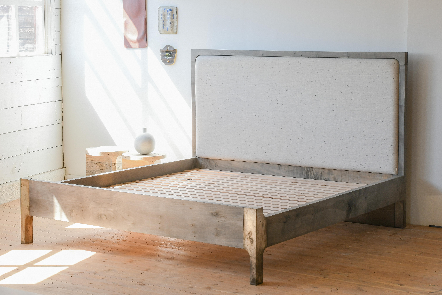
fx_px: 921
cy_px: 148
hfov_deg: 27.0
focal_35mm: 75
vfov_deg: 18.2
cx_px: 221
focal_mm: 50
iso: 320
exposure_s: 1/30
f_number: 13
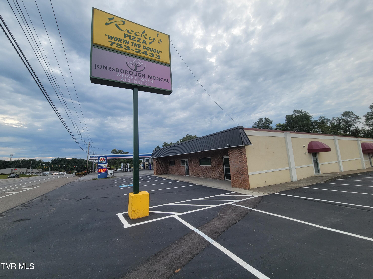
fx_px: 140
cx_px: 186
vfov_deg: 89.9
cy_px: 140
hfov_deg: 106.2
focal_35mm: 13
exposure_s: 1/146
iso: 50
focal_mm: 2.2
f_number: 2.2
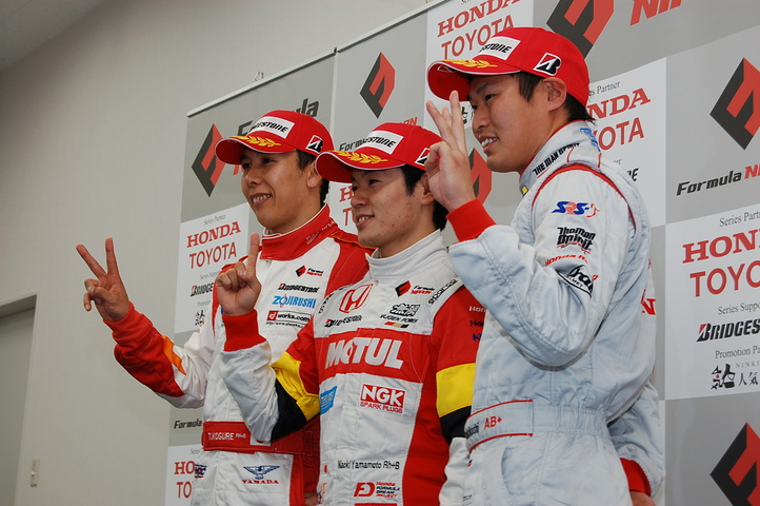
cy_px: 253
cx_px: 380
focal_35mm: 69
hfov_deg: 29.3
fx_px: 1455
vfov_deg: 19.7
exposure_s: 1/15
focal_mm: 46
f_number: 8
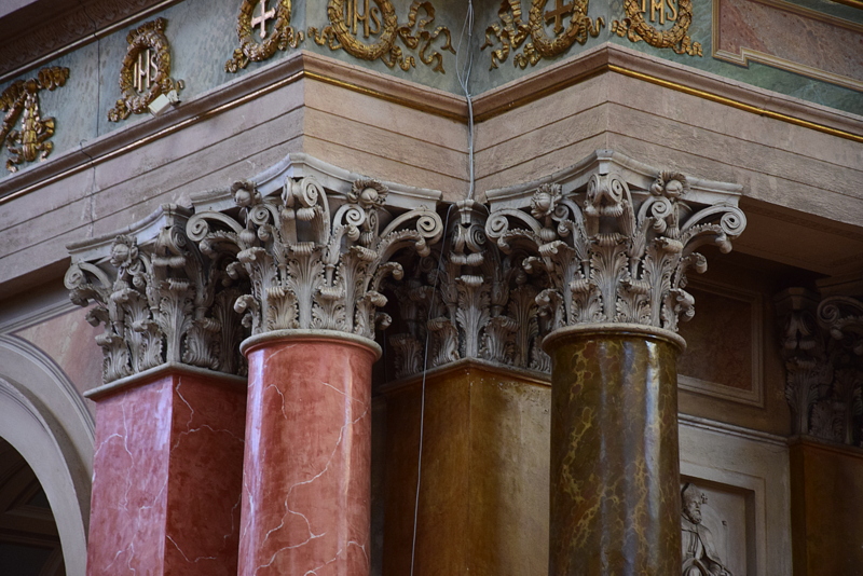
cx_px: 432
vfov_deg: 8.7
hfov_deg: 13.0
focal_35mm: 158
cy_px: 288
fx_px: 3777
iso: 1600
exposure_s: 1/13
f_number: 5.6
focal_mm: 105
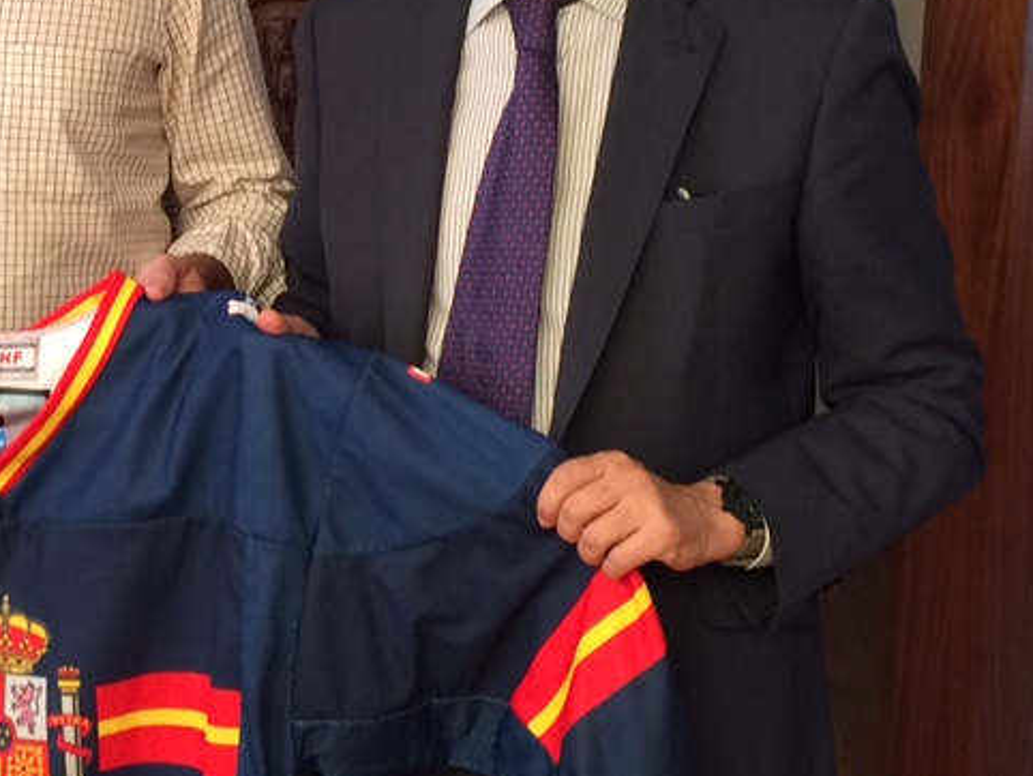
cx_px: 79
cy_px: 225
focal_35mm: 77
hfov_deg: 24.5
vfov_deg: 19.1
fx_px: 2299
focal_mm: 4.15
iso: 100
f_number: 2.2
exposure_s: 1/30
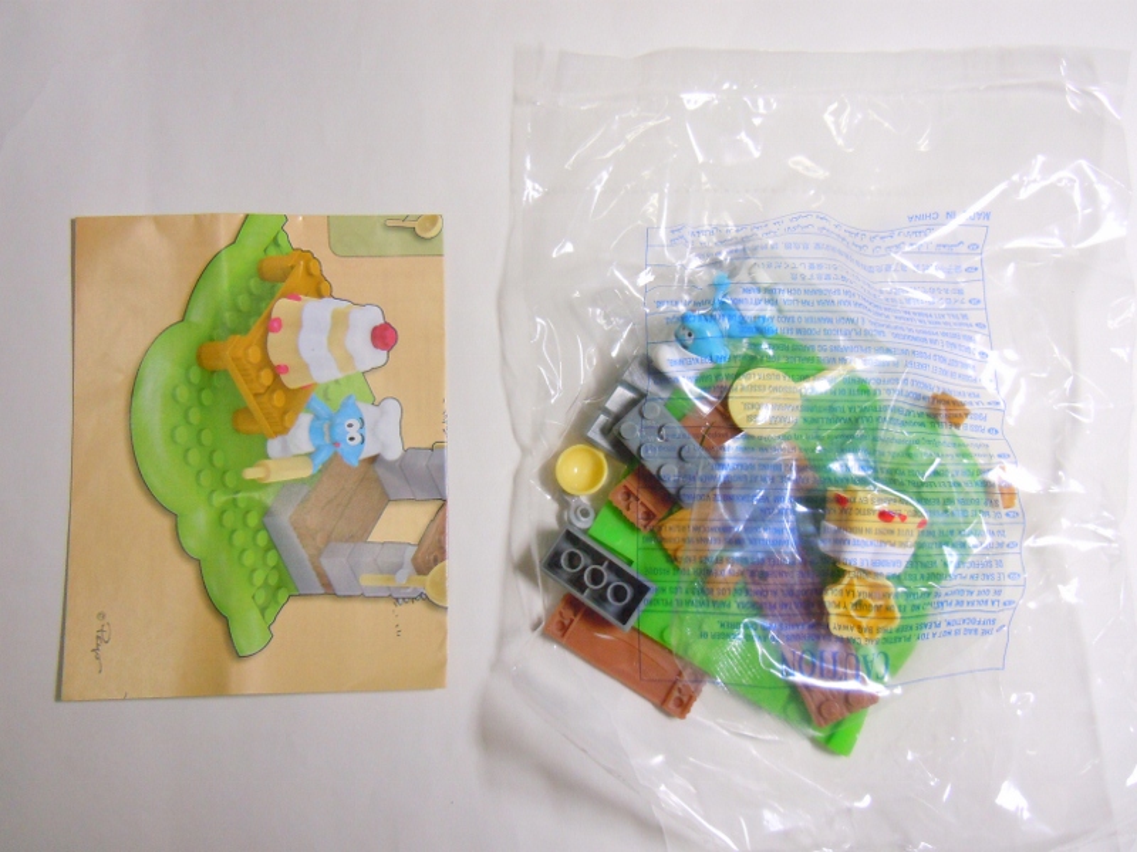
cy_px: 426
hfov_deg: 60.0
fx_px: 985
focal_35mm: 30
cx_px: 568
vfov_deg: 46.8
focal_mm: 5.4
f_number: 3.5
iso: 400
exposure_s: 1/50
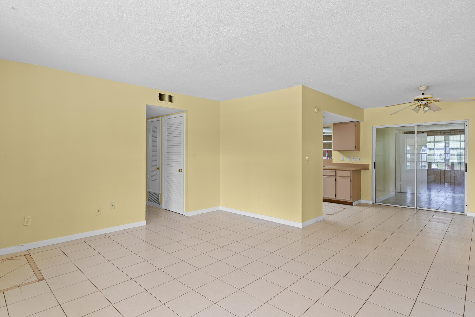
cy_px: 158
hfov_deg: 84.0
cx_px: 238
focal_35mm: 20
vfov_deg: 62.0
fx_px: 264
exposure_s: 1.3
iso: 100
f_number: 8
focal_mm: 20
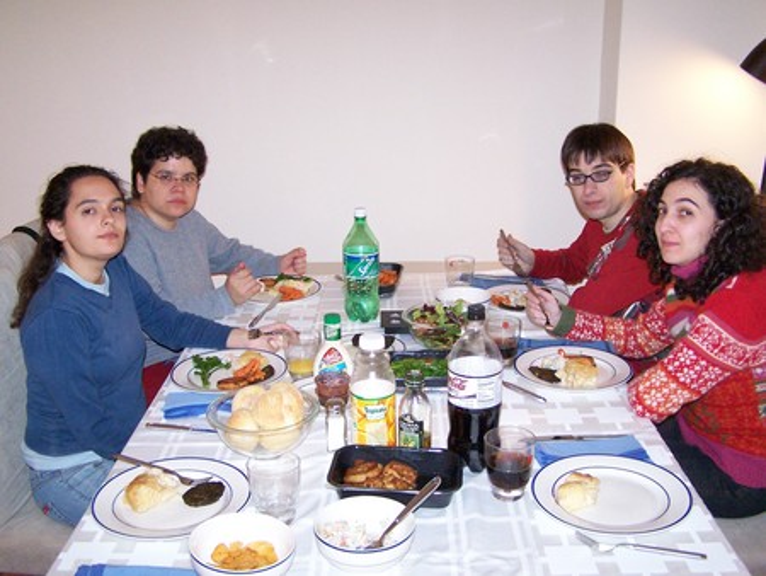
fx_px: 841
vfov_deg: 37.8
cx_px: 383
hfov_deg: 49.0
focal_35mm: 38
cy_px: 288
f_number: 2.8
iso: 400
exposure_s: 1/60
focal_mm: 6.3
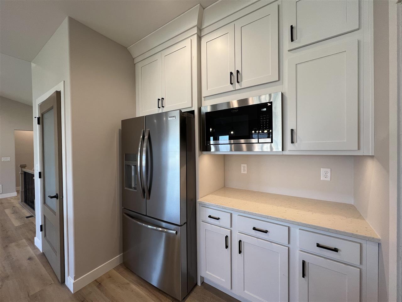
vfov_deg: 89.9
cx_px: 201
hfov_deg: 106.2
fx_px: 151
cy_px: 151
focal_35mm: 13
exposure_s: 1/120
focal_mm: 1.57
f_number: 1.8
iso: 100
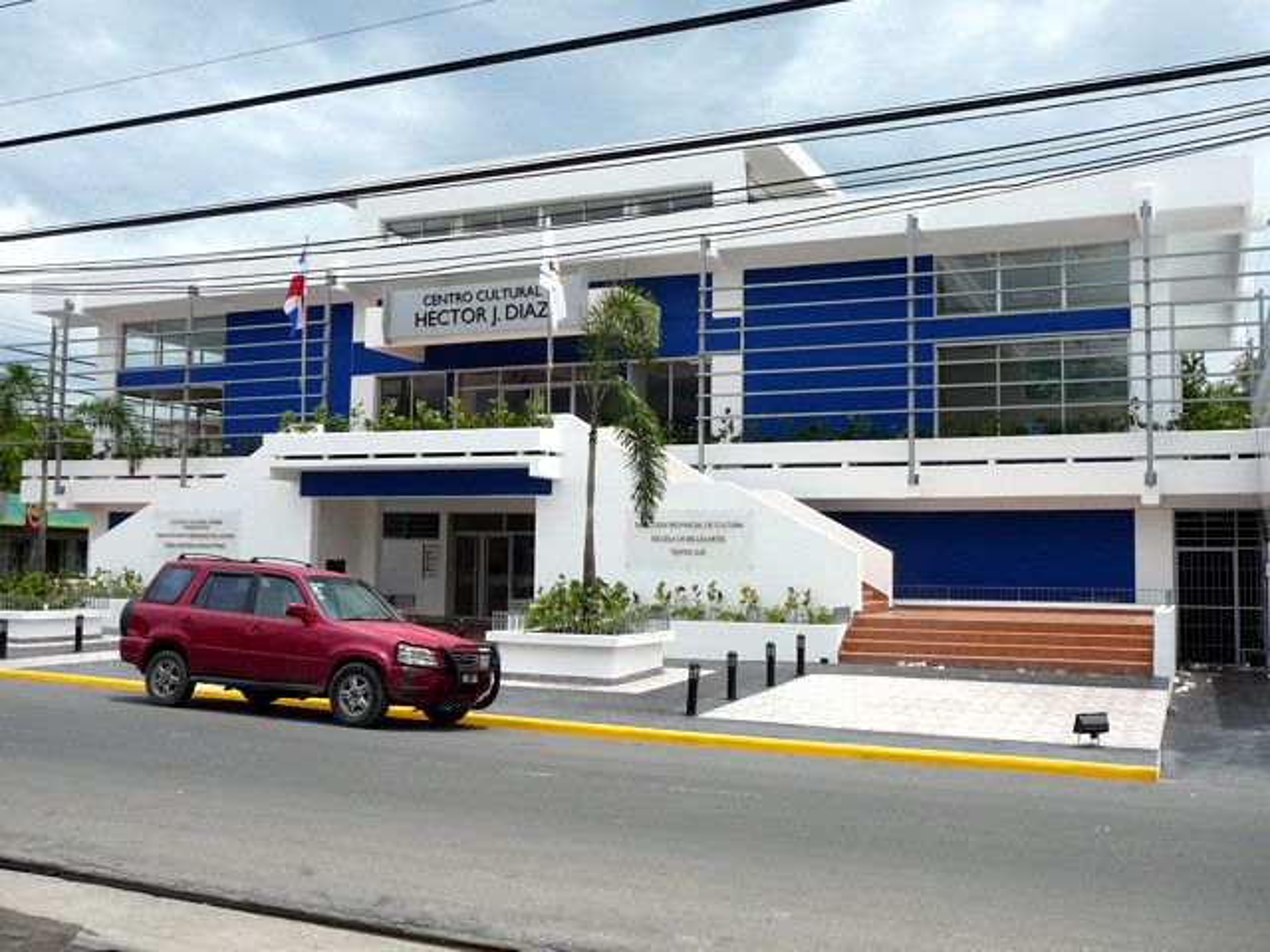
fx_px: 1284
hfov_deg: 52.6
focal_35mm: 35
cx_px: 635
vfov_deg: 40.7
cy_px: 476
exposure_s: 1/640
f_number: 5
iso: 80
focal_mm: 5.2
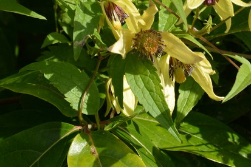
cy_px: -48
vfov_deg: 6.6
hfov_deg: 9.8
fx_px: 1443
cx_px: 291
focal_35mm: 207
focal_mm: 38
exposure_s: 1/250
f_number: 8
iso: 100
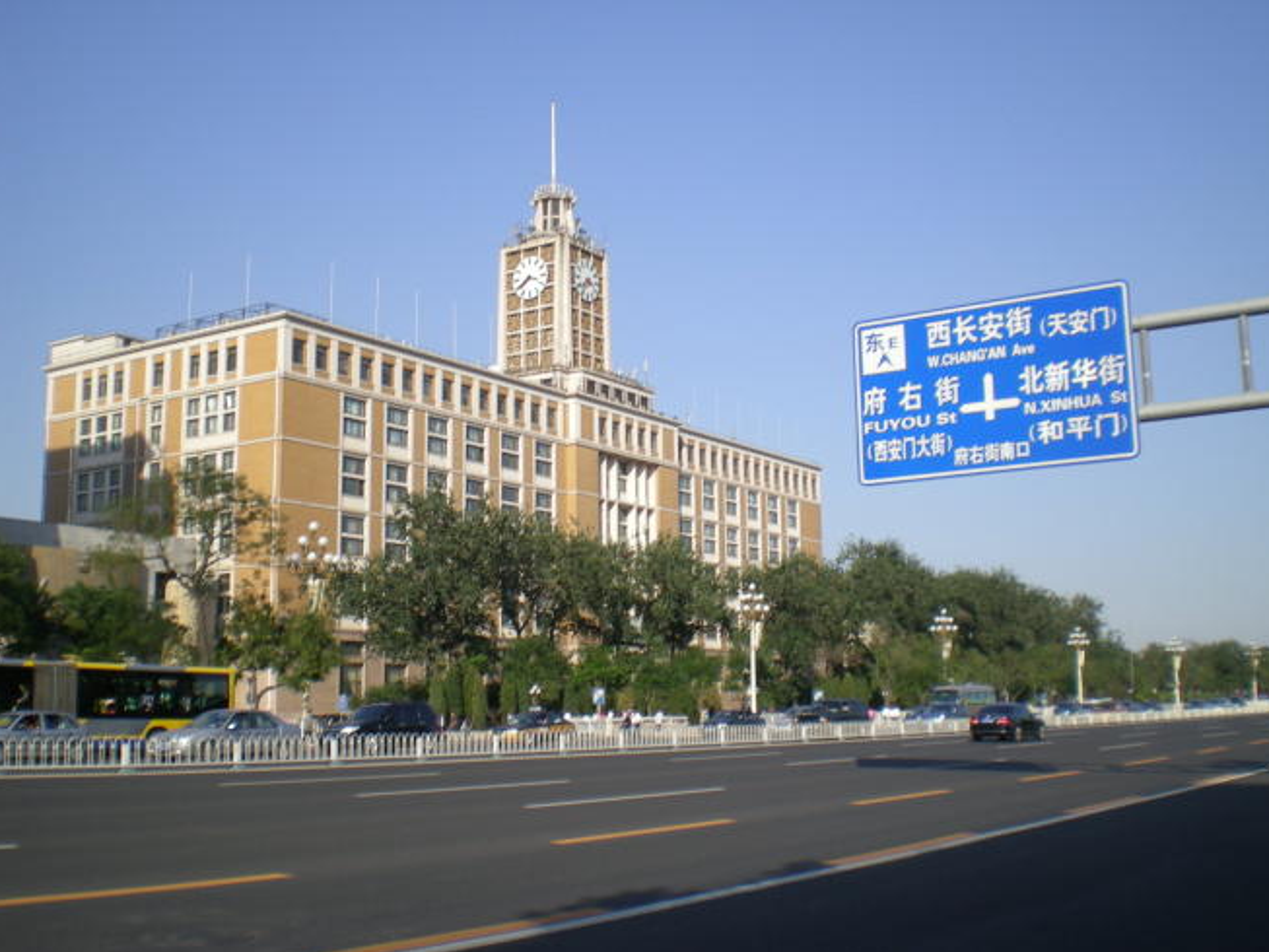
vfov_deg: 36.8
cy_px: 471
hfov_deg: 47.9
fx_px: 1430
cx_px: 641
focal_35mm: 39
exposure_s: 1/296
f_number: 4.6
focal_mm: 6.3
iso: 50
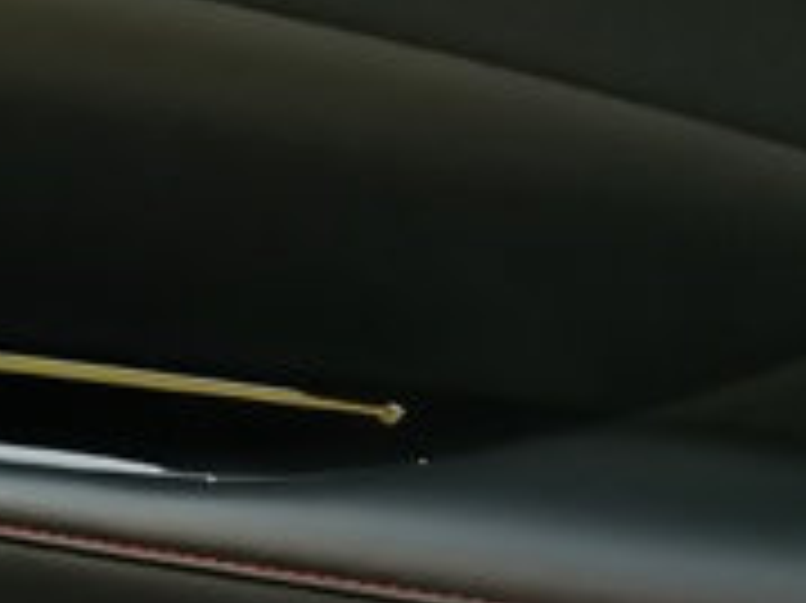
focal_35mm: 121
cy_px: 518
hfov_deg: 13.4
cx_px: -937
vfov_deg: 12.2
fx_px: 2815
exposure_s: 1/50
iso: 640
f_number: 1.8
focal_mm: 5.58
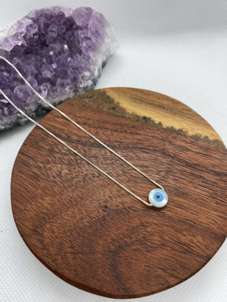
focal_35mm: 26
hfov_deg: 53.1
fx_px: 227
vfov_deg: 67.3
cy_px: 151
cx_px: 114
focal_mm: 4.25
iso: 32
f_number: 1.8
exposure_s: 1/171
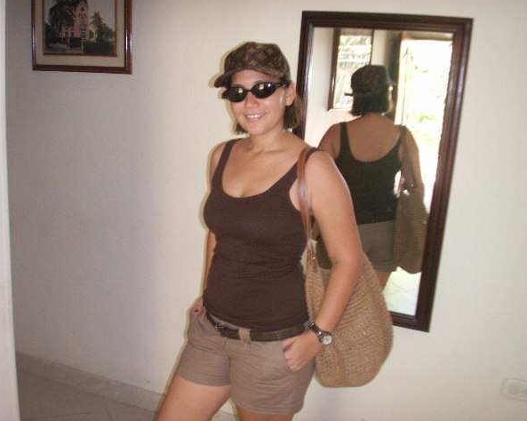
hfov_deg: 46.8
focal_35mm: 39
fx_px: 608
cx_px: 251
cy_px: 209
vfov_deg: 38.2
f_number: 3.5
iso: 160
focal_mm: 7.7
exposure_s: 1/40
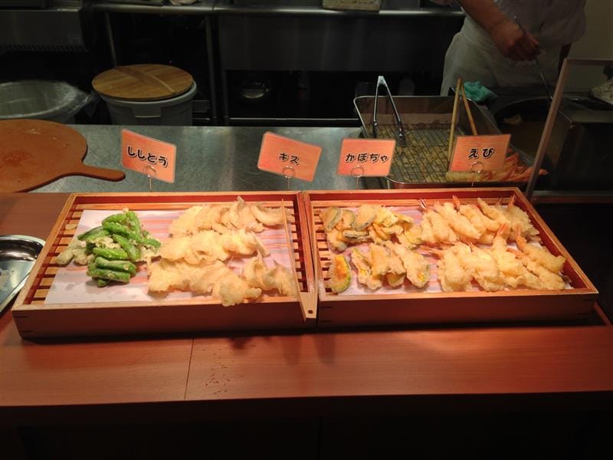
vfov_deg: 42.9
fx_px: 584
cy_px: 230
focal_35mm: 33
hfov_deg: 55.4
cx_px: 306
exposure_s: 1/126
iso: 50
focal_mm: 4.13
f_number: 2.4
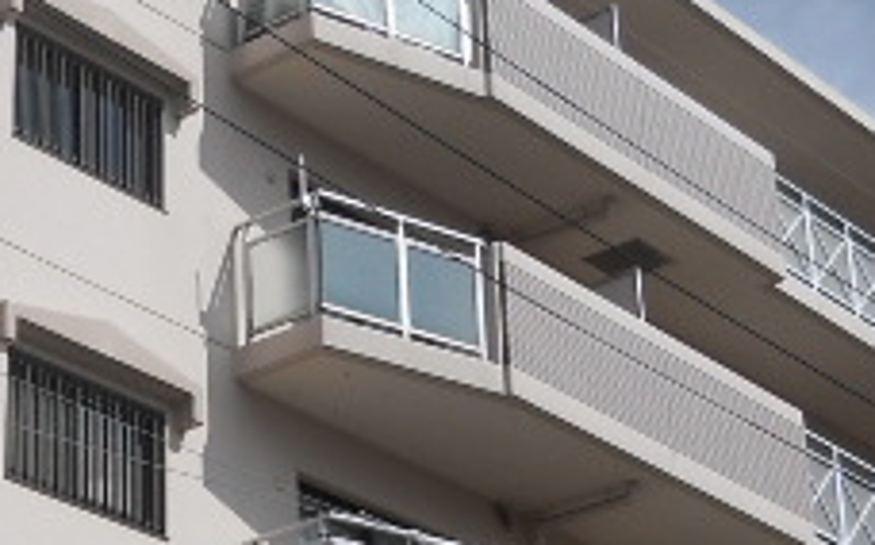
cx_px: 334
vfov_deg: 10.7
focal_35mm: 122
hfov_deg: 17.1
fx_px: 2906
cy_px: 372
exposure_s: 1/640
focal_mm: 6.72
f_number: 5.5
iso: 80
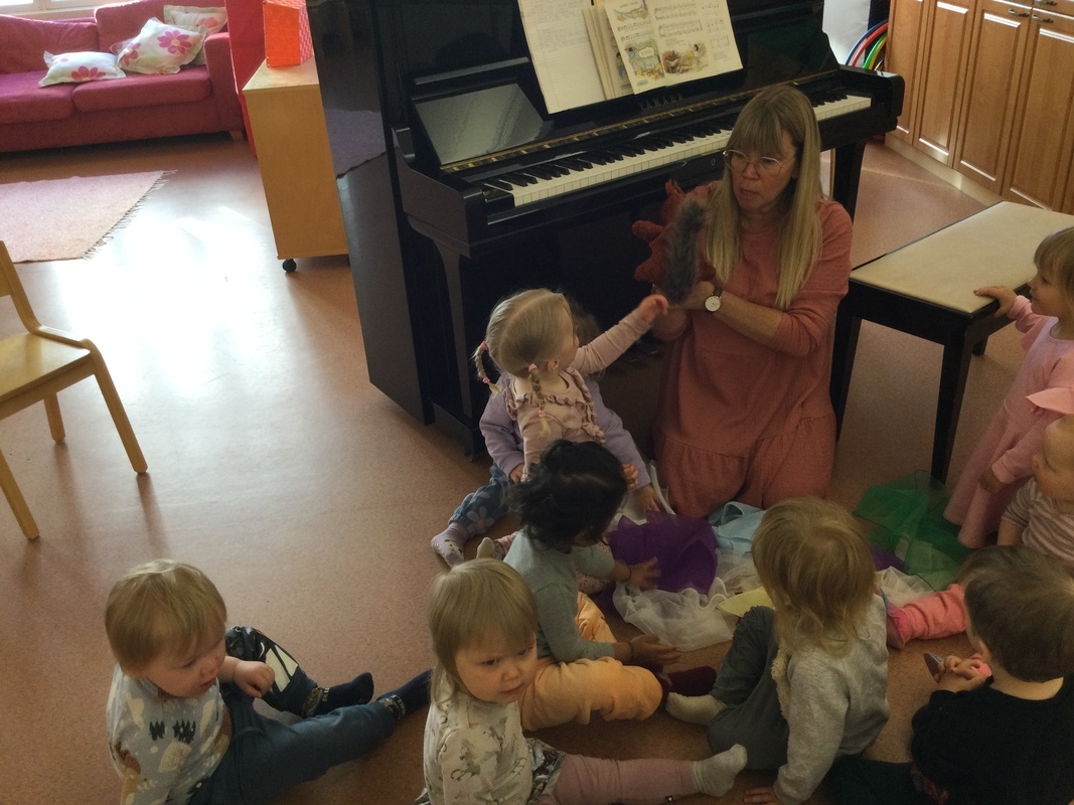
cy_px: 402
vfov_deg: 45.4
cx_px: 537
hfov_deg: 58.4
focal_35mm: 31
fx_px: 962
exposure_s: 1/33
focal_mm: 3.3
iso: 64
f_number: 2.4
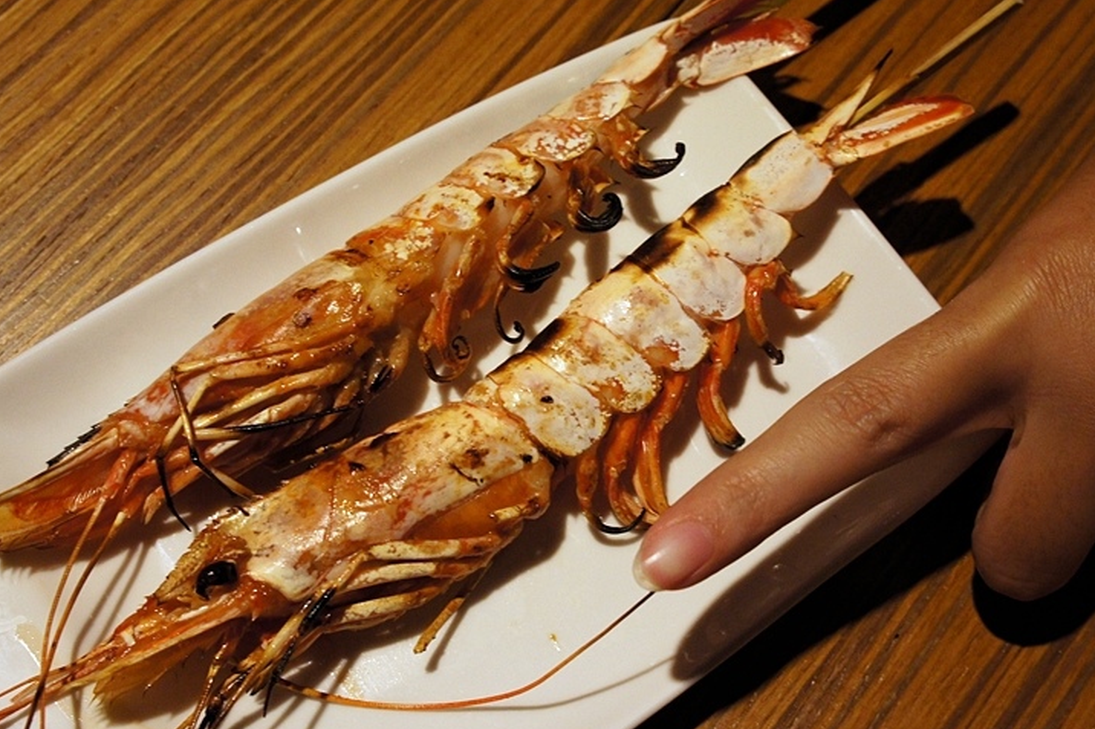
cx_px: 535
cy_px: 401
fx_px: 1490
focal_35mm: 49
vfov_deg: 27.5
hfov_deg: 40.3
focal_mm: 26
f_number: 7.1
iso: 1600
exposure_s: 1/20
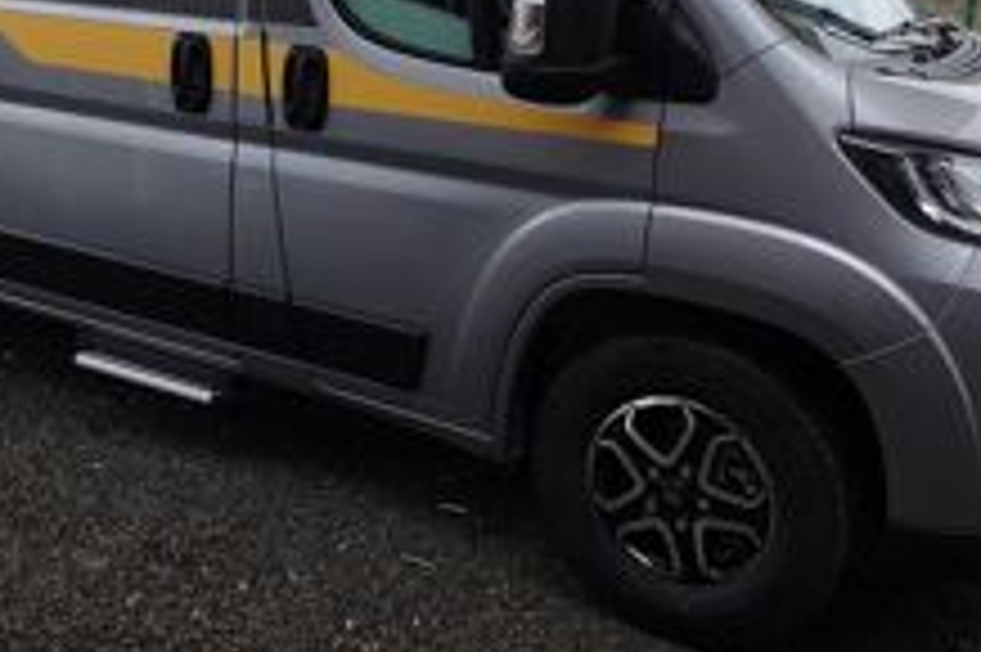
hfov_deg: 44.3
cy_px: 85
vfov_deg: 29.4
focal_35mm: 44
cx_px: 400
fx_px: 1198
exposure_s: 1/125
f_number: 2
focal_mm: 7.6
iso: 125
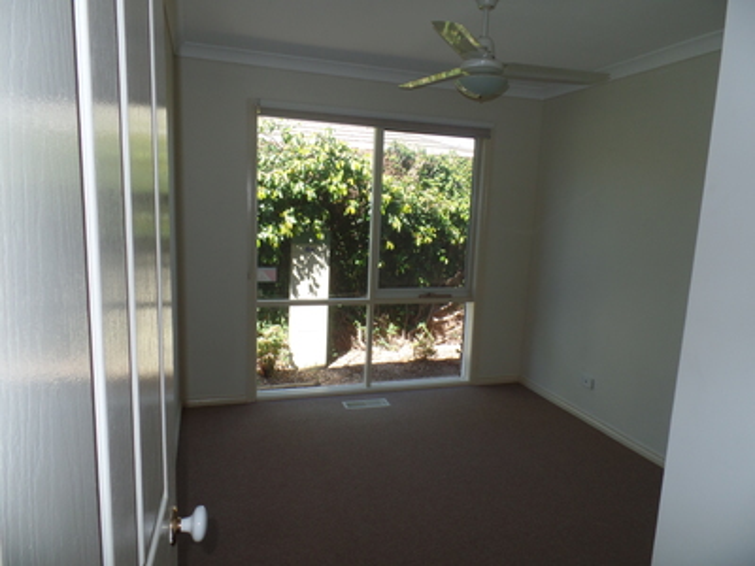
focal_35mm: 23
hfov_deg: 73.9
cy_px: 283
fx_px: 502
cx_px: 378
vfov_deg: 58.9
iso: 80
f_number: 3.5
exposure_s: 1/125
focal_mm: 4.1
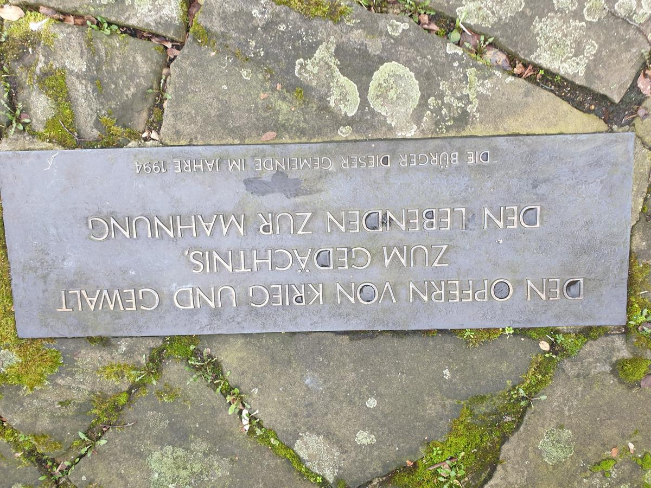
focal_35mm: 26
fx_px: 489
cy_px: 244
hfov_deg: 67.3
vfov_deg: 53.1
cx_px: 326
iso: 50
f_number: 2.4
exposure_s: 1/50
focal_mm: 4.3
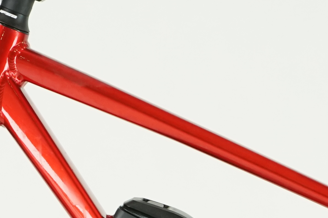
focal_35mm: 307
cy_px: 342
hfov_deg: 6.7
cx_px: 270
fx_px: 2797
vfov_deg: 4.4
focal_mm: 61
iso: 1600
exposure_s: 1/200
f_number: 6.3
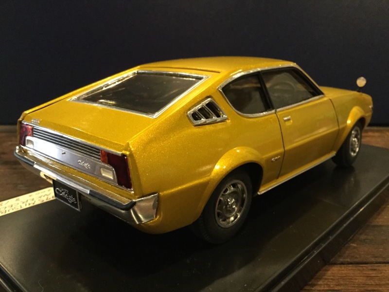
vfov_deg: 45.4
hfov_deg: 58.4
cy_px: 146
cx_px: 194
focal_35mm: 31
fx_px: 348
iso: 200
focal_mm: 3.3
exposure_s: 1/15
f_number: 2.4
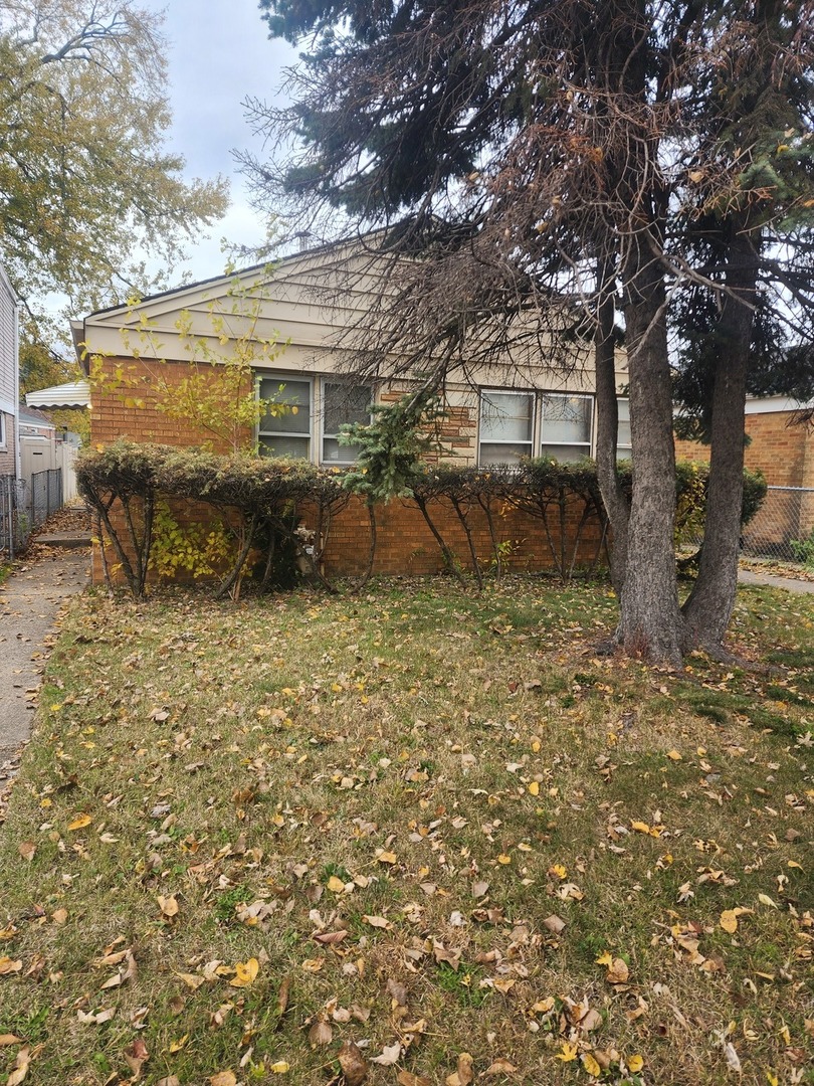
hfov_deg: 58.9
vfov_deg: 73.9
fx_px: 721
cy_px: 543
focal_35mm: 23
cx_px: 407
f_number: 1.8
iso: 12
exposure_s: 1/146
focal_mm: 6.4
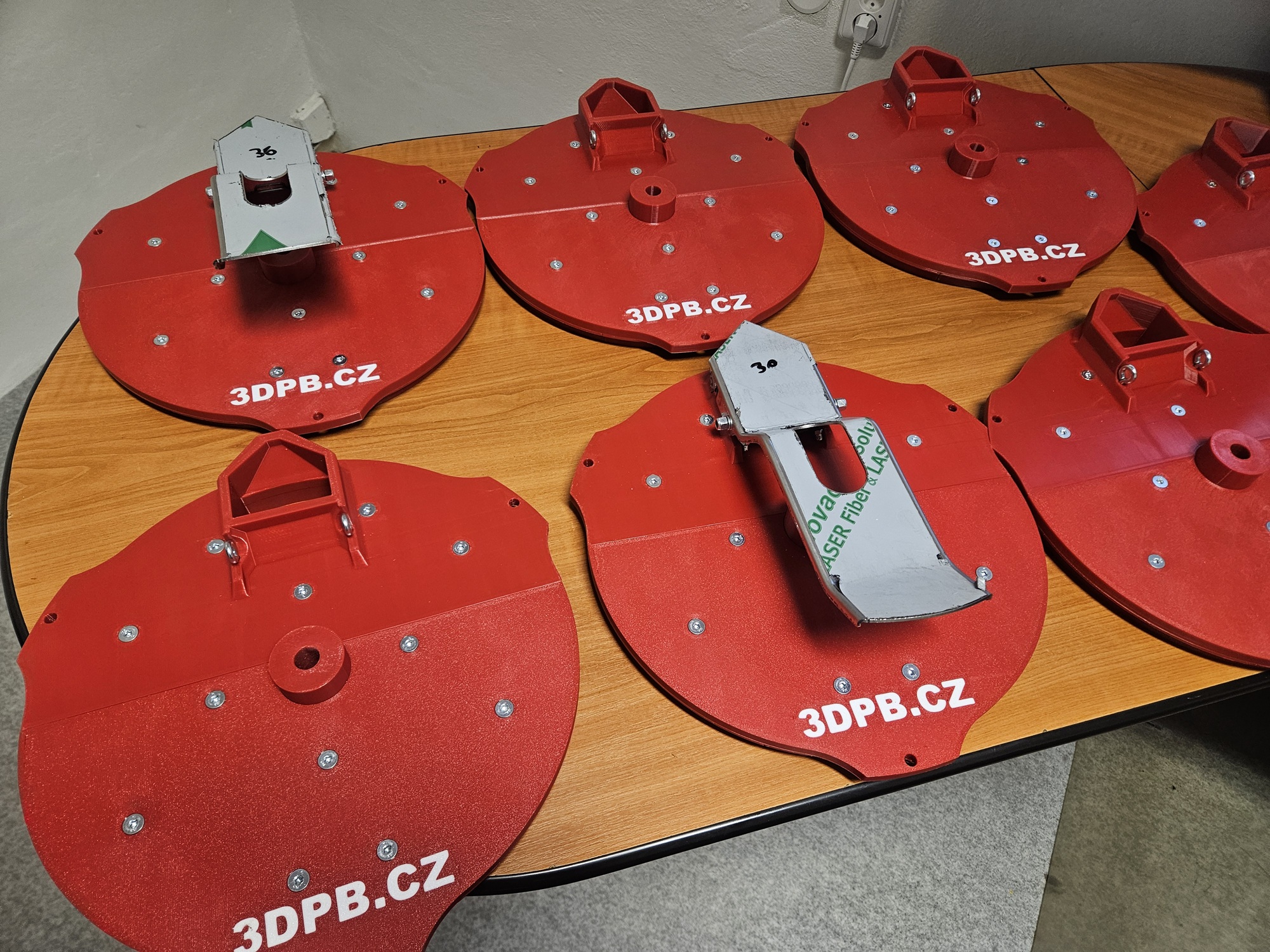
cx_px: 635
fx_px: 844
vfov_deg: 58.9
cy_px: 476
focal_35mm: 23
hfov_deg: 73.9
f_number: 1.8
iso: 320
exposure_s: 1/100
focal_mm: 5.4
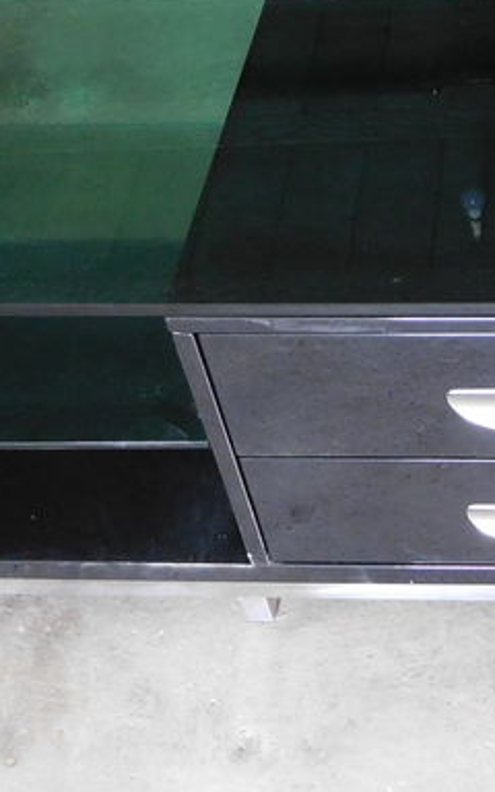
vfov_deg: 29.8
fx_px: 1489
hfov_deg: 17.9
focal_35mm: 69
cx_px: 600
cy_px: 433
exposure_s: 1/20
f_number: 3.4
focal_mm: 4.5
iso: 400
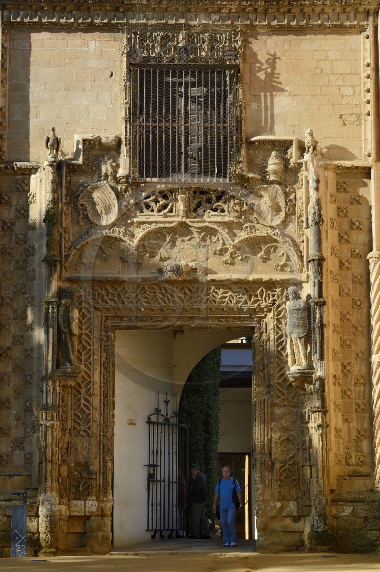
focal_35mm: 98
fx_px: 1554
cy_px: 286
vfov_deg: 20.8
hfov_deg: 13.9
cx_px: 190
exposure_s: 1/250
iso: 200
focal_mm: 98
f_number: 11
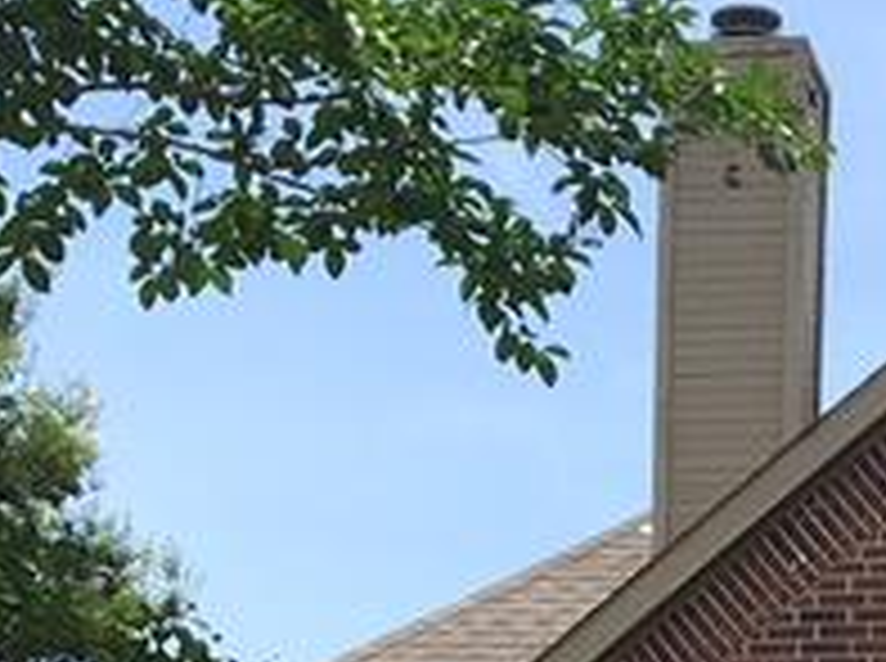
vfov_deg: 9.2
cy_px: 1324
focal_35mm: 151
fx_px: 3858
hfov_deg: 12.7
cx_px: 1106
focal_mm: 4.15
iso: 25
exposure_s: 1/1131
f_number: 2.2
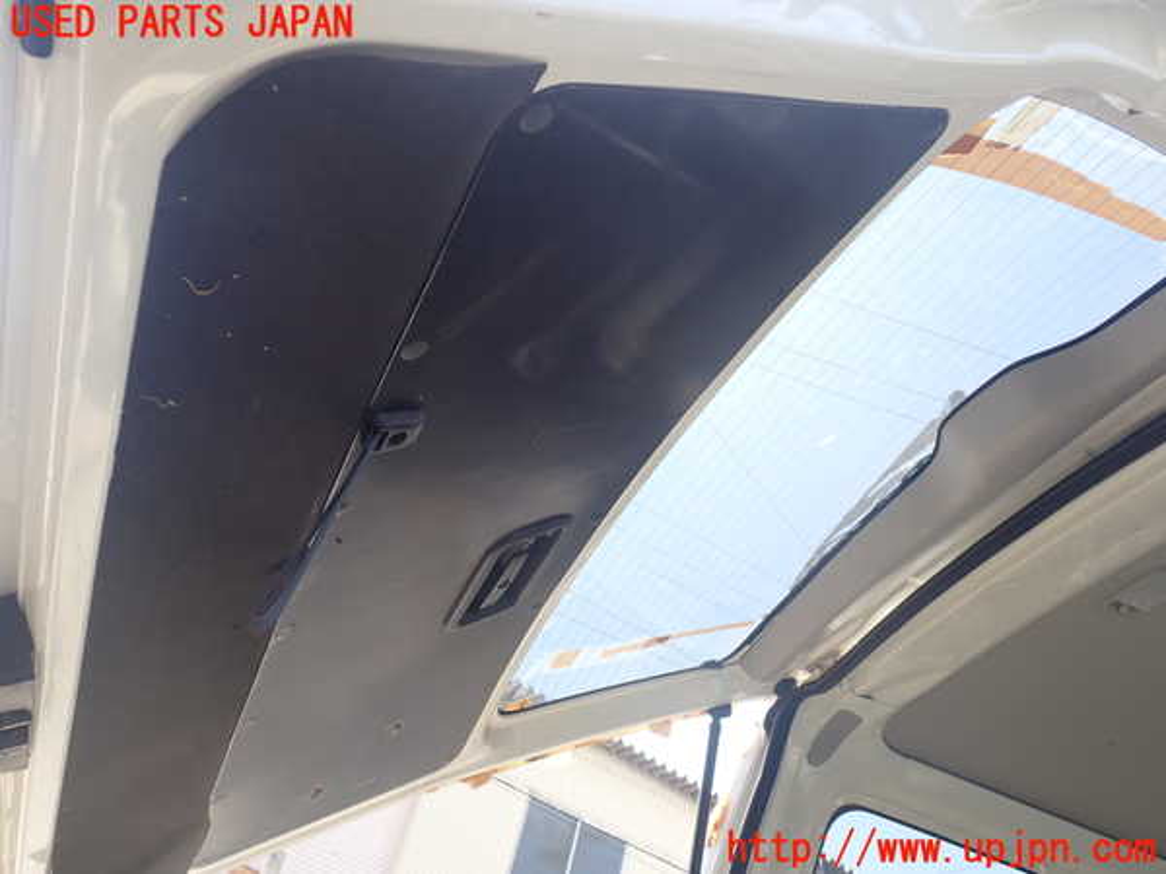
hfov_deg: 60.0
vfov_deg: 46.8
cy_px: 437
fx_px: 1011
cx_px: 583
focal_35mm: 30
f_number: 3.2
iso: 100
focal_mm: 5.4
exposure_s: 1/160
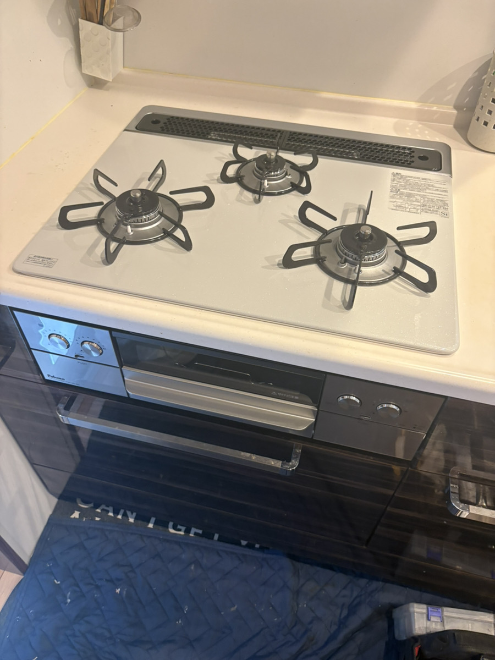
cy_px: 330
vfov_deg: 67.3
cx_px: 248
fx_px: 496
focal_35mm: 26
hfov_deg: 53.1
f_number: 1.6
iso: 200
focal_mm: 5.96
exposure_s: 1/60
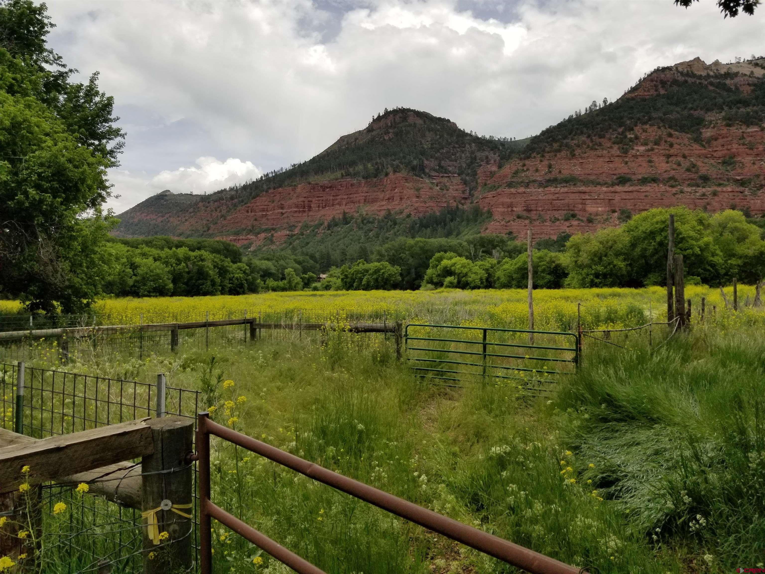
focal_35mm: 26
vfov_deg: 53.1
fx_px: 575
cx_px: 382
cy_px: 287
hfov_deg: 67.3
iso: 50
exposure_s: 1/3759
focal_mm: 4.3
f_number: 1.7
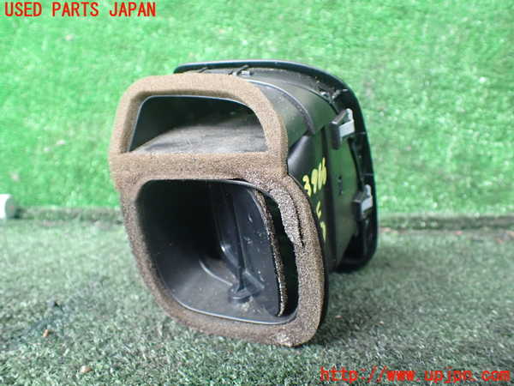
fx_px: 445
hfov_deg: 60.0
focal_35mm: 30
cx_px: 257
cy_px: 193
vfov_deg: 46.8
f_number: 2.3
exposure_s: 1/125
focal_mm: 5.4
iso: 800
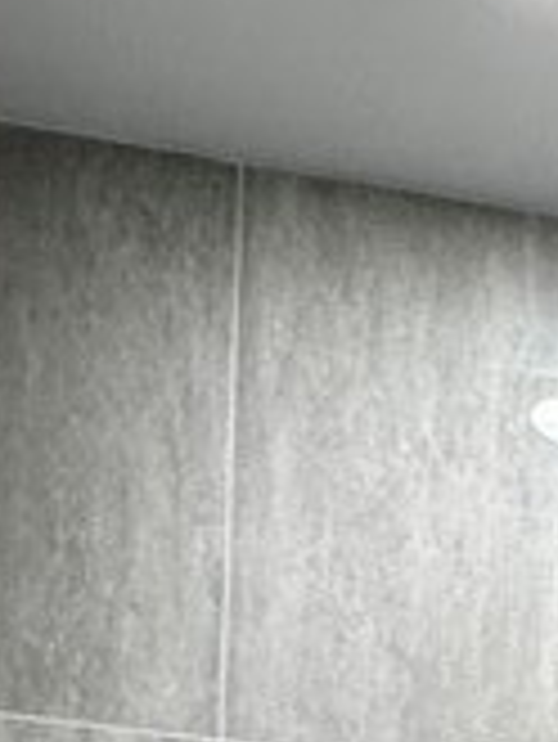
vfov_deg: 16.0
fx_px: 1867
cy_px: 1583
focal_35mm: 87
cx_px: 873
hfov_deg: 15.5
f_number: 2.2
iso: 250
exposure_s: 1/120
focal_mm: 2.22
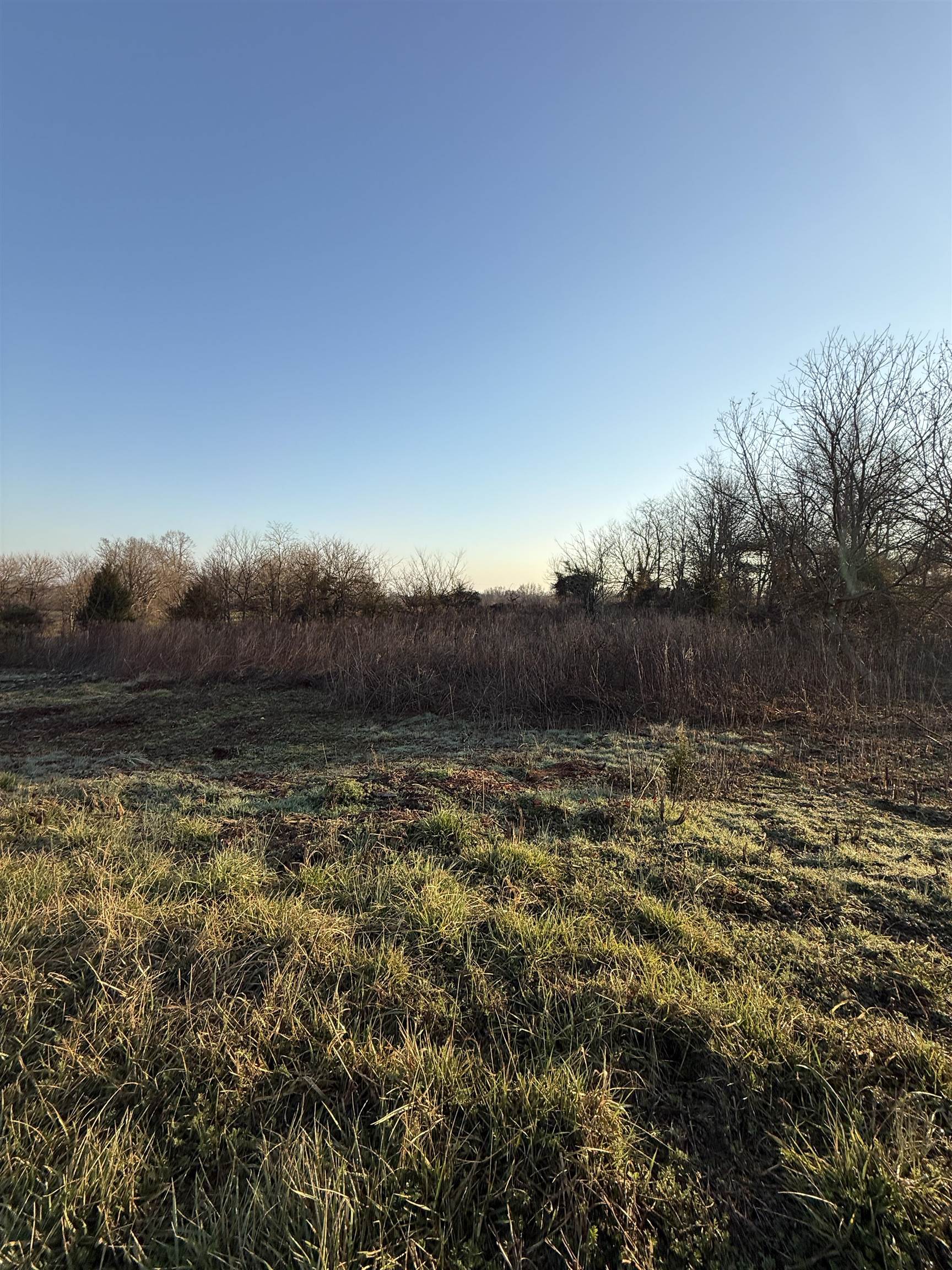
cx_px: 476
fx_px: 513
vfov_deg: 102.1
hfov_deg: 85.7
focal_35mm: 14
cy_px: 635
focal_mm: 2.22
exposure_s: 1/942
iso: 50
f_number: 2.2
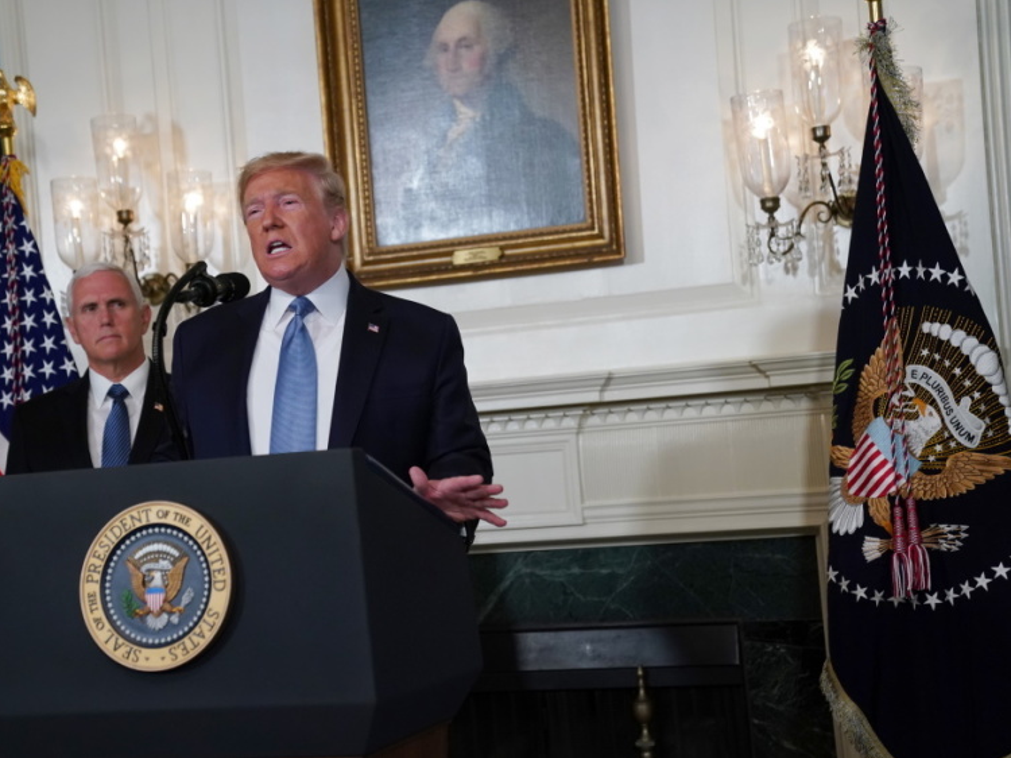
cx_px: 442
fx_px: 1781
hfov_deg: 31.7
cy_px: 380
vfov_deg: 24.0
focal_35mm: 61
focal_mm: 56
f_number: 2.8
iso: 3200
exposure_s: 1/250
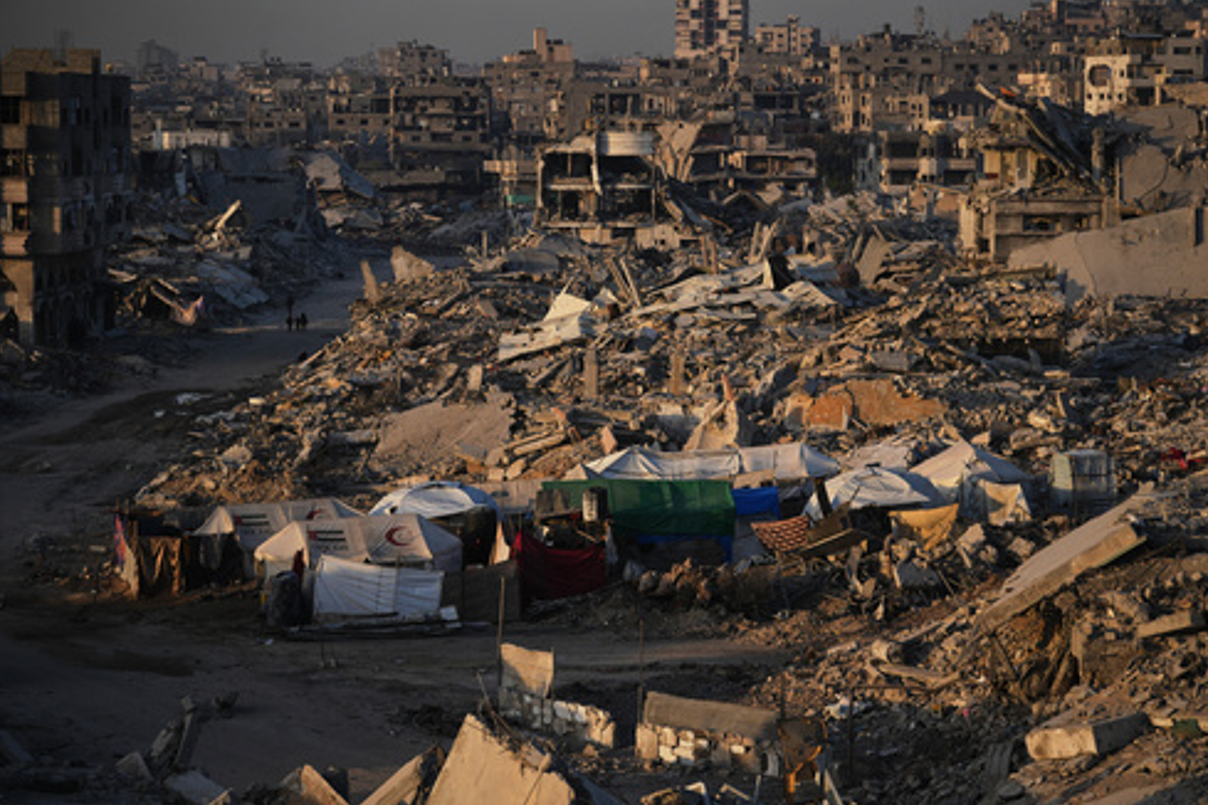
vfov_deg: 12.3
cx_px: 627
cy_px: 416
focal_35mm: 111
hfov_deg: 18.4
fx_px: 3724
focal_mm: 106
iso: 200
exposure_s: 1/2500
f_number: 4
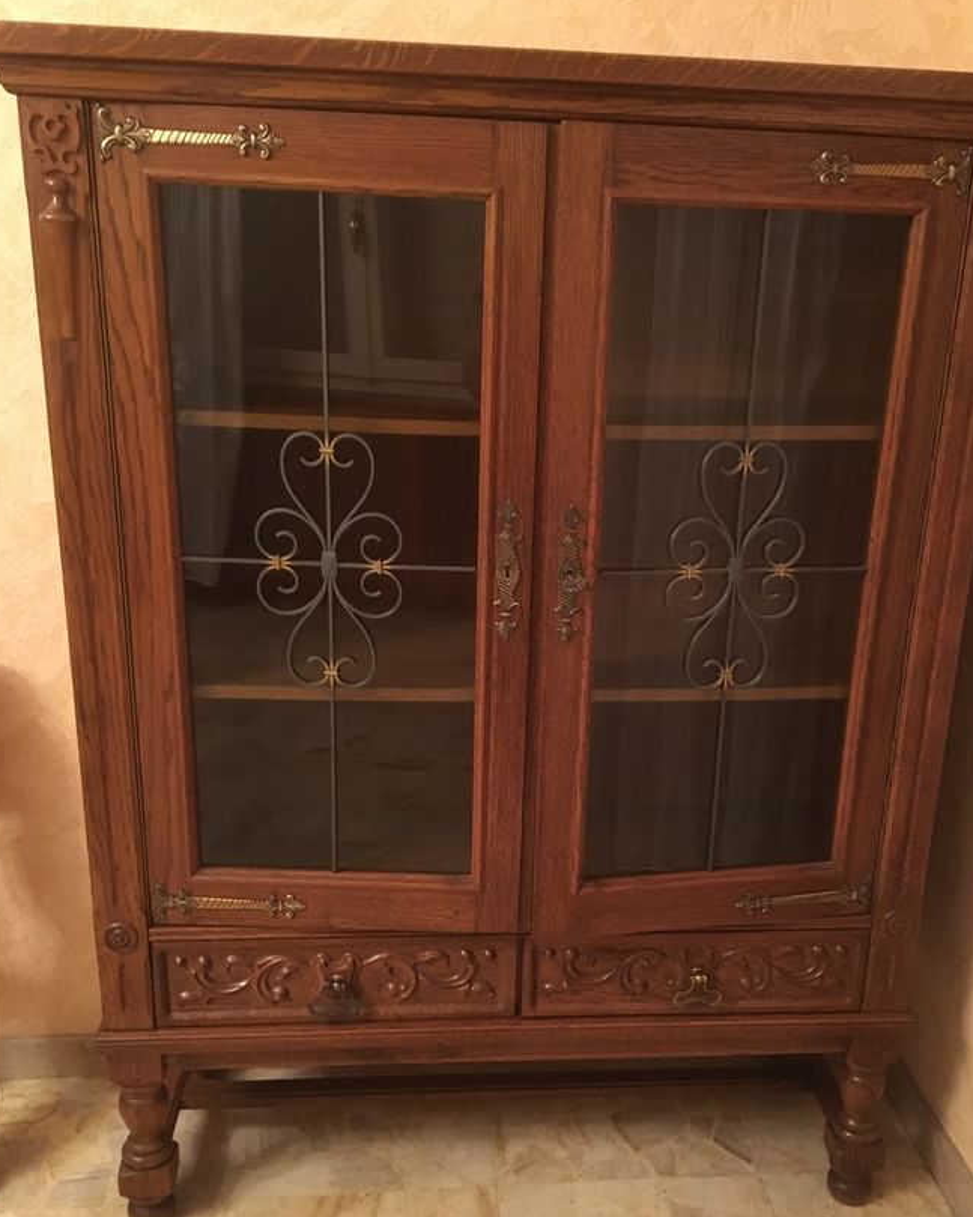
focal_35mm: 35
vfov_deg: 51.4
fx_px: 1260
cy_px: 684
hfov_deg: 42.2
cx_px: 544
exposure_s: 1/17
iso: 320
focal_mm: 4.15
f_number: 2.2
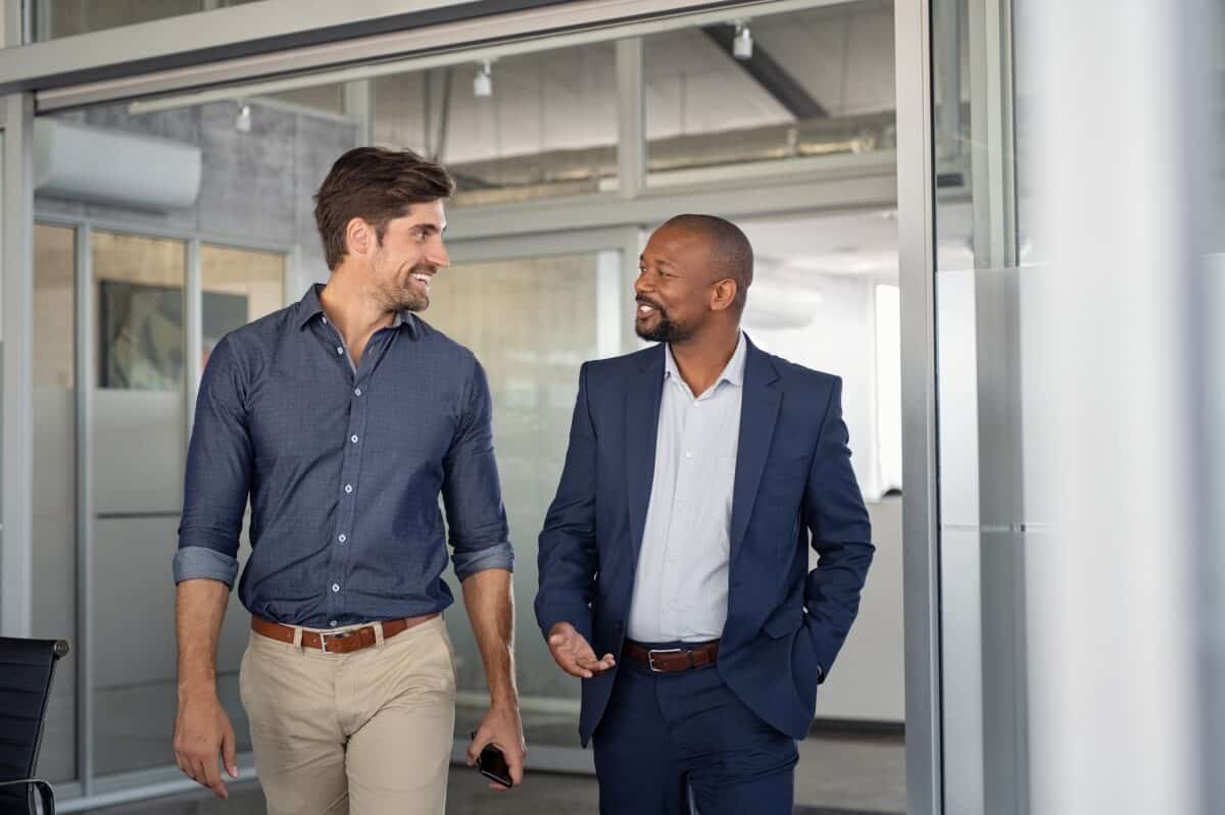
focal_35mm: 60
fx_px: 2041
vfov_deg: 22.6
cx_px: 612
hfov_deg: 33.4
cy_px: 408
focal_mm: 50
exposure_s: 1/640
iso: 800
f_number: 2.5
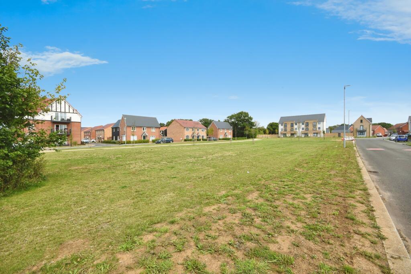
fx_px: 171
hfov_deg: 100.4
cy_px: 137
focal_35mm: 15
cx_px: 206
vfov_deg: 77.3
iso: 640
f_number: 8
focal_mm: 10
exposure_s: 1/1000
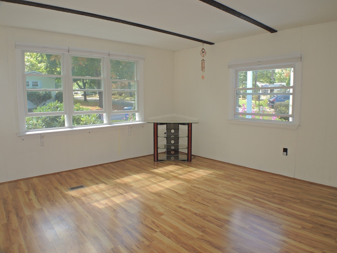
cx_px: 168
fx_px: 292
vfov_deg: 46.8
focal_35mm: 30
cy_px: 126
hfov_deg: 60.0
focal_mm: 5.3
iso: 100
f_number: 3.1
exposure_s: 1/60
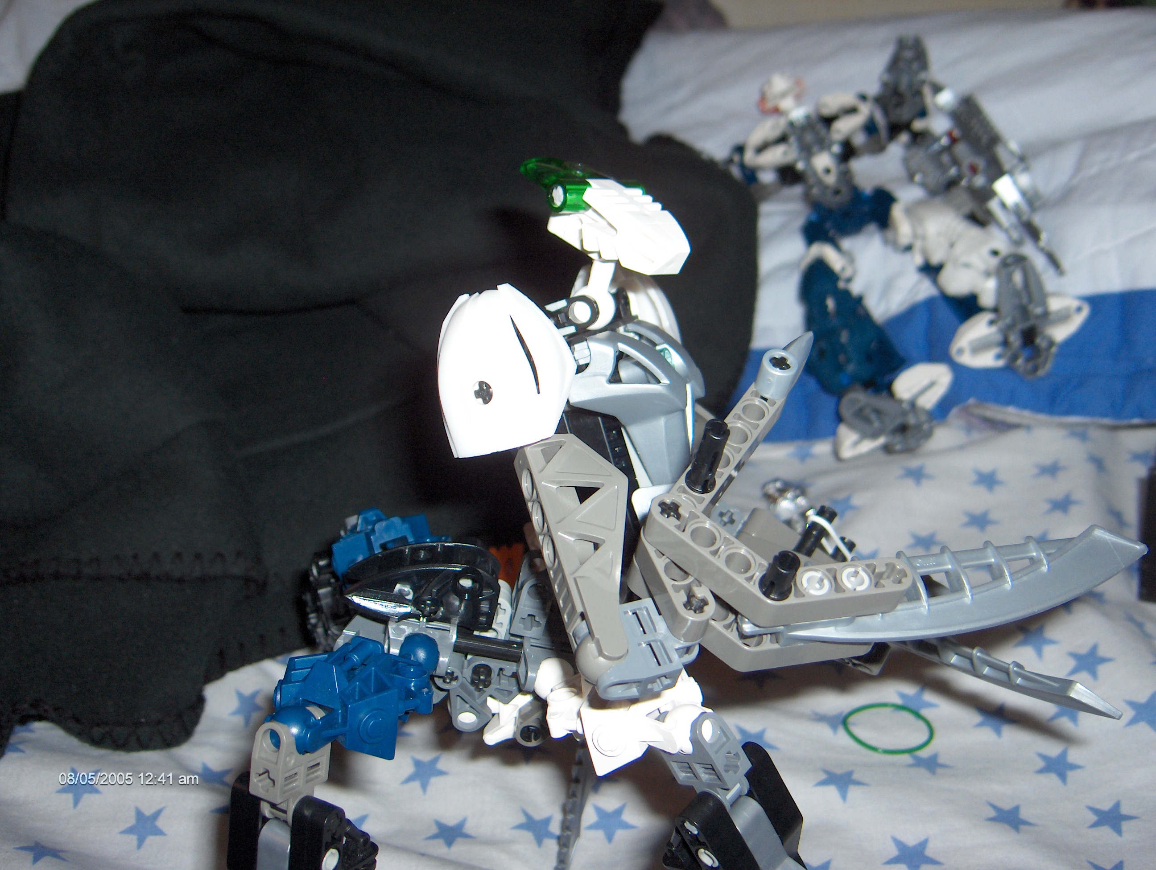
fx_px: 1304
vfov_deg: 36.9
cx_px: 578
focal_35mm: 39
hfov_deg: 47.8
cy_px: 435
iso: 100
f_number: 4.8
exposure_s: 1/60
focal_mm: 8
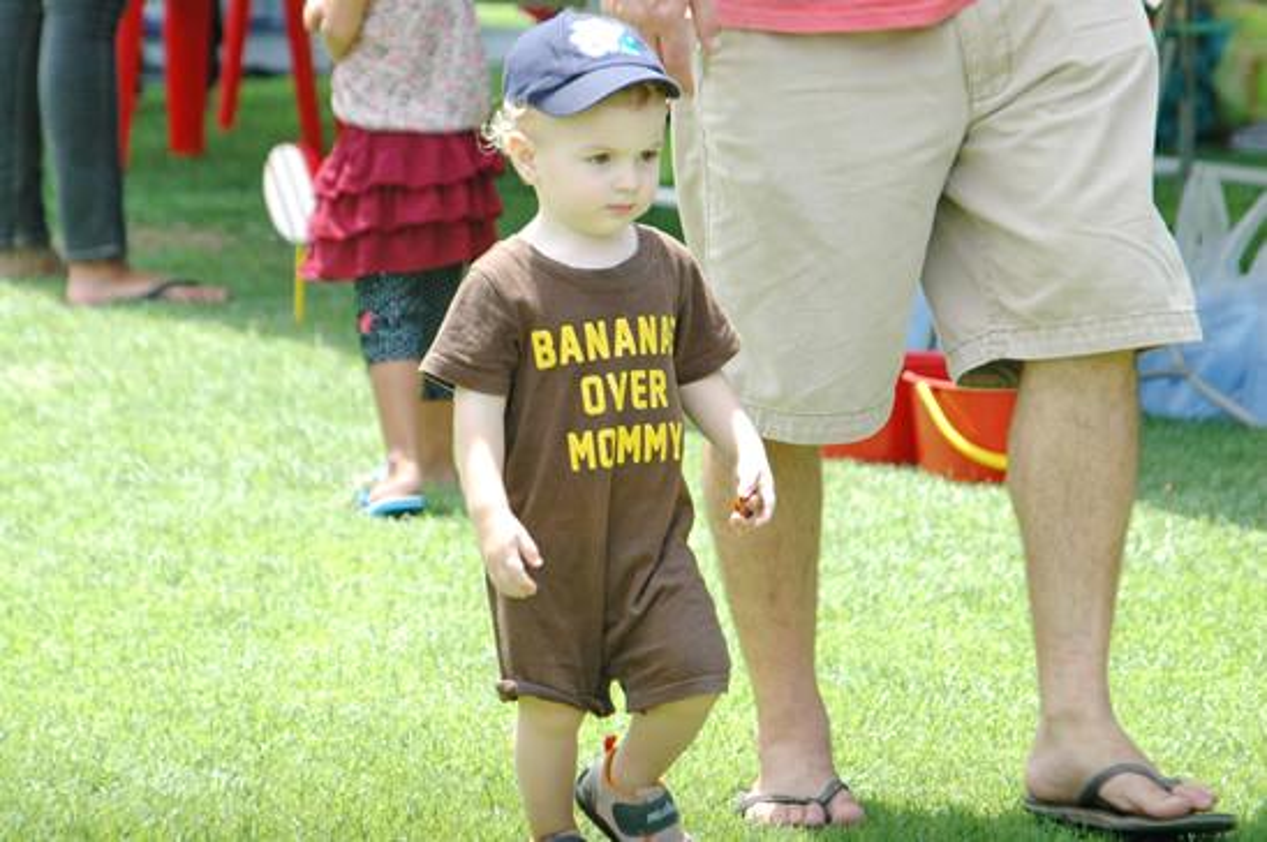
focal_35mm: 202
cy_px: 421
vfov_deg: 6.8
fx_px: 7118
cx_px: 634
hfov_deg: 10.2
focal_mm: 135
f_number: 6
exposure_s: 1/320
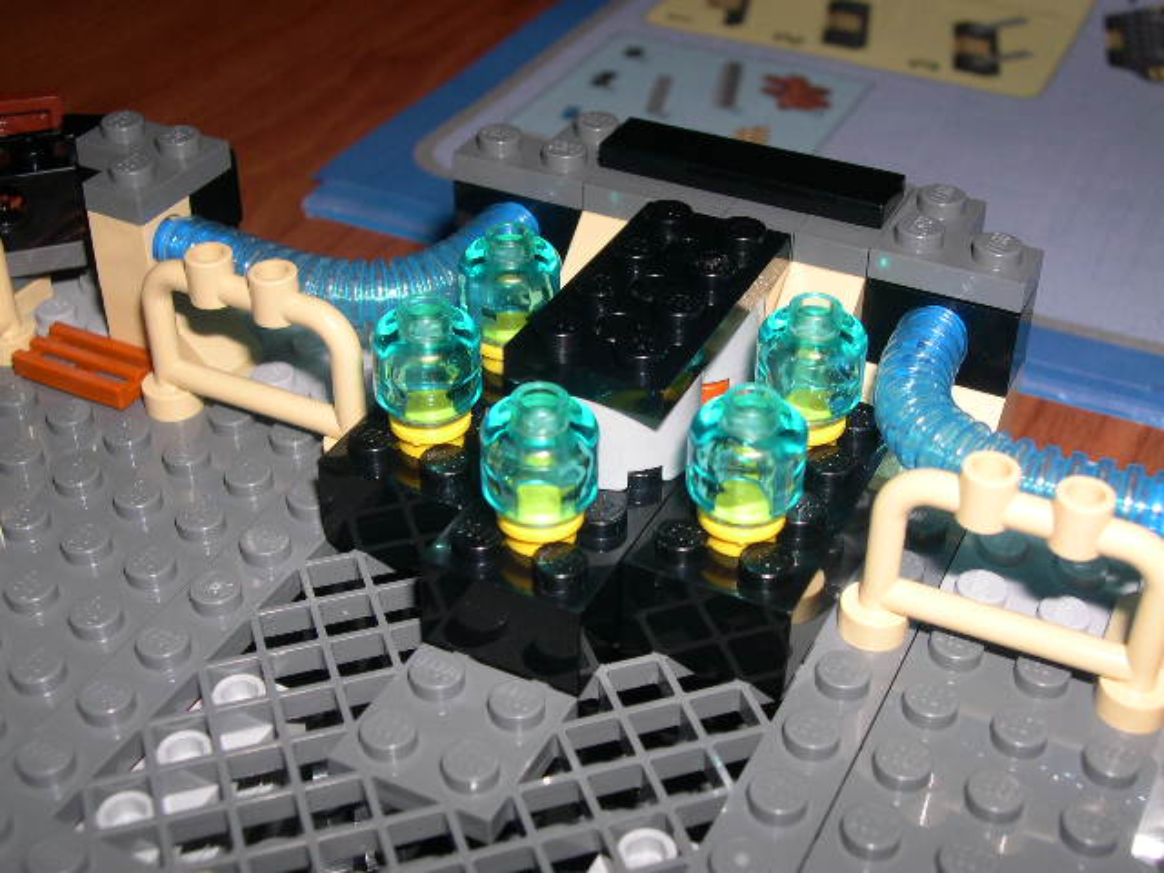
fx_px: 1580
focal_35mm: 47
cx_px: 582
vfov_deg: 30.9
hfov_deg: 40.4
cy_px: 436
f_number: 8.4
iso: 100
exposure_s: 1/60
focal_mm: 10.1
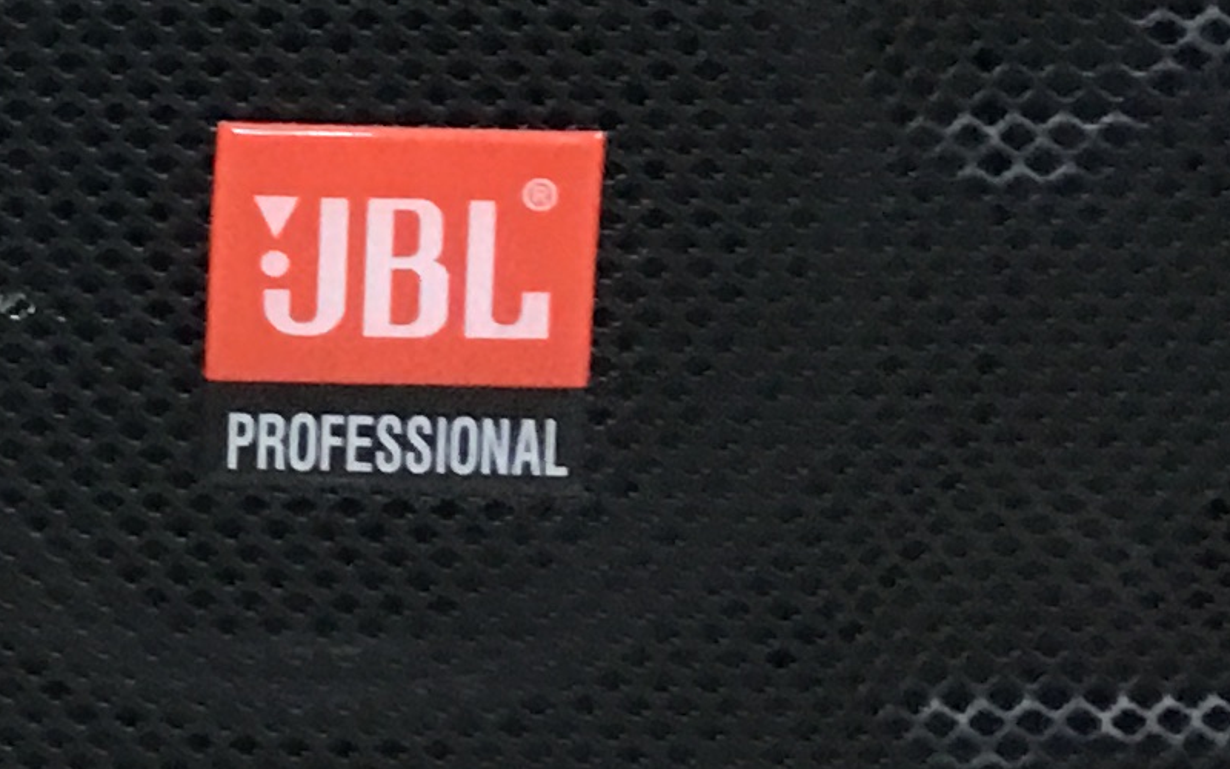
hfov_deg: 12.2
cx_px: -1122
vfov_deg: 8.4
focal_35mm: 155
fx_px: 5196
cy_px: -111
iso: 80
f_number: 2.2
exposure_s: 1/4
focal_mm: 4.15
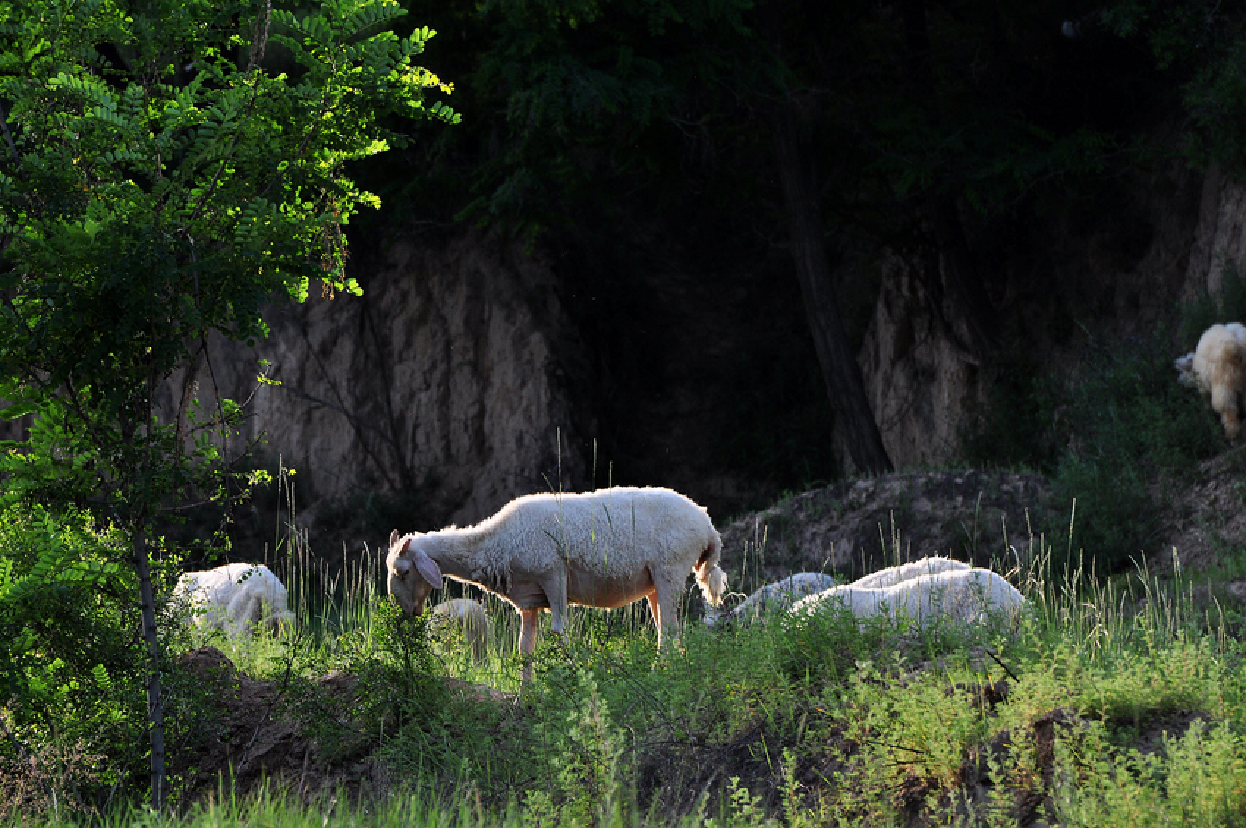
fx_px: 15560
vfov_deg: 3.0
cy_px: 414
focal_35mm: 450
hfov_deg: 4.6
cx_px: 623
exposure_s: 1/100
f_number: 9
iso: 200
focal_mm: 300
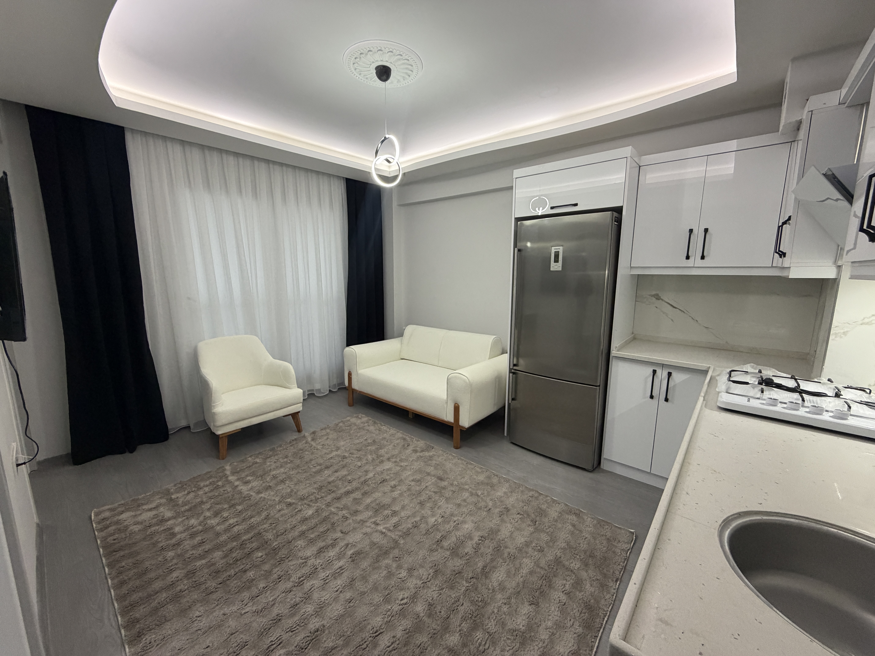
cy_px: 328
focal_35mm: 14
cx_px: 438
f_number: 2.2
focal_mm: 2.22
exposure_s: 1/100
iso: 320
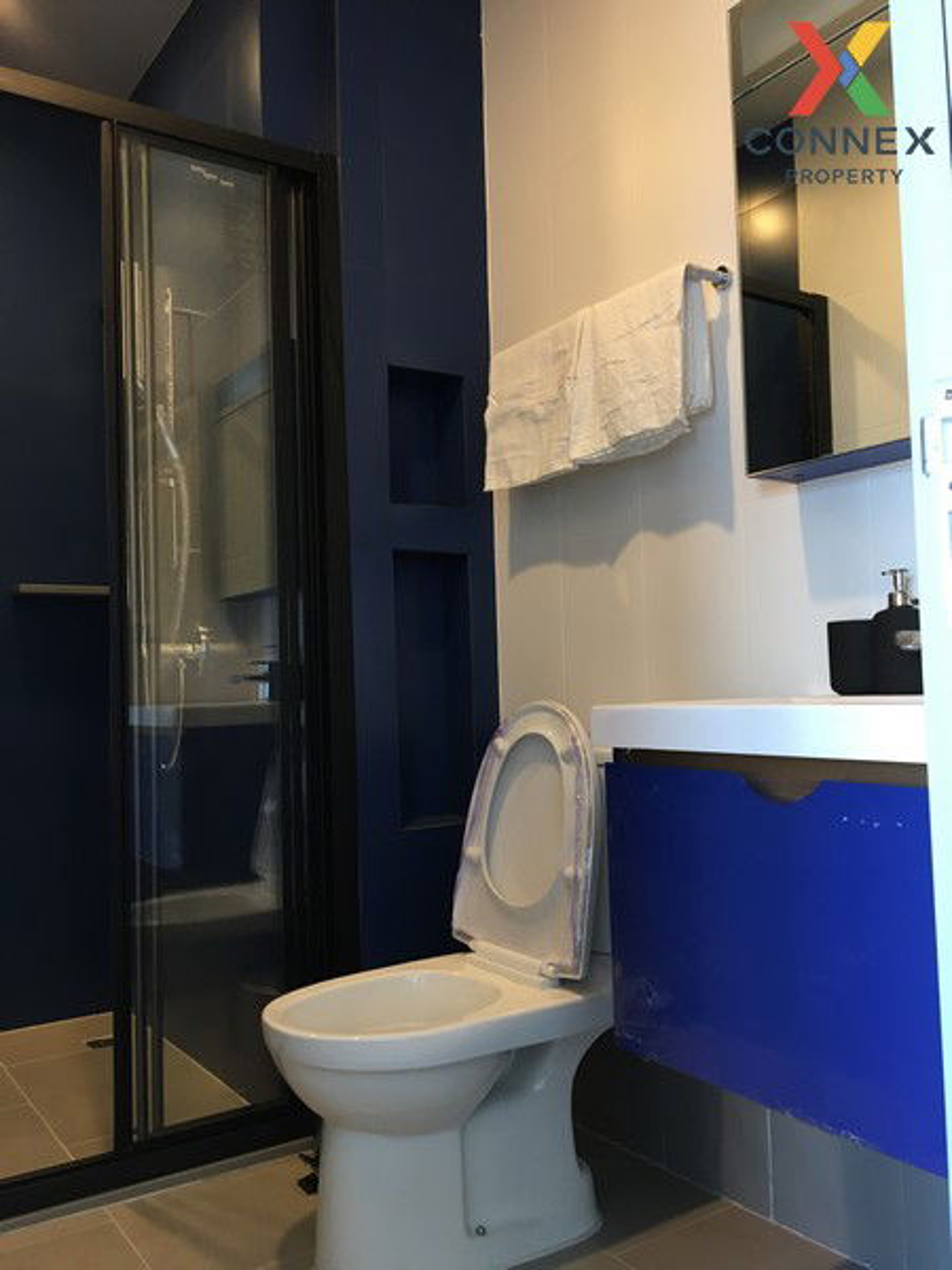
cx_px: 476
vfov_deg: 61.7
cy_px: 635
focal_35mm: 29
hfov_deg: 48.2
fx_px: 1063
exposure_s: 1/33
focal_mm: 4.15
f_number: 2.2
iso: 100
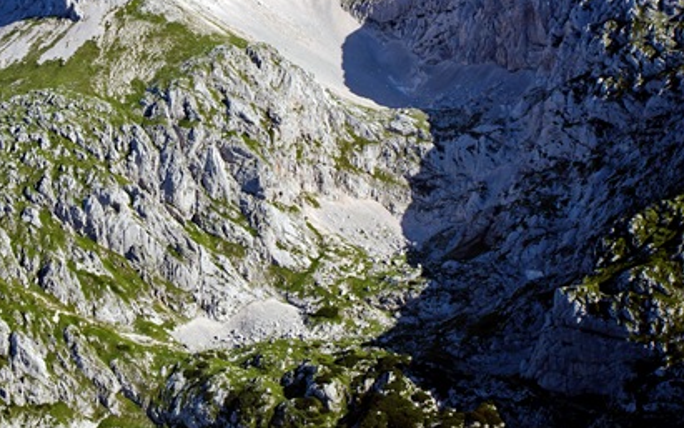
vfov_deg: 17.1
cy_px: 98
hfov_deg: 26.8
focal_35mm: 76
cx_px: 173
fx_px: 1417
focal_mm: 32
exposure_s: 1/125
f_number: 8
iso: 200
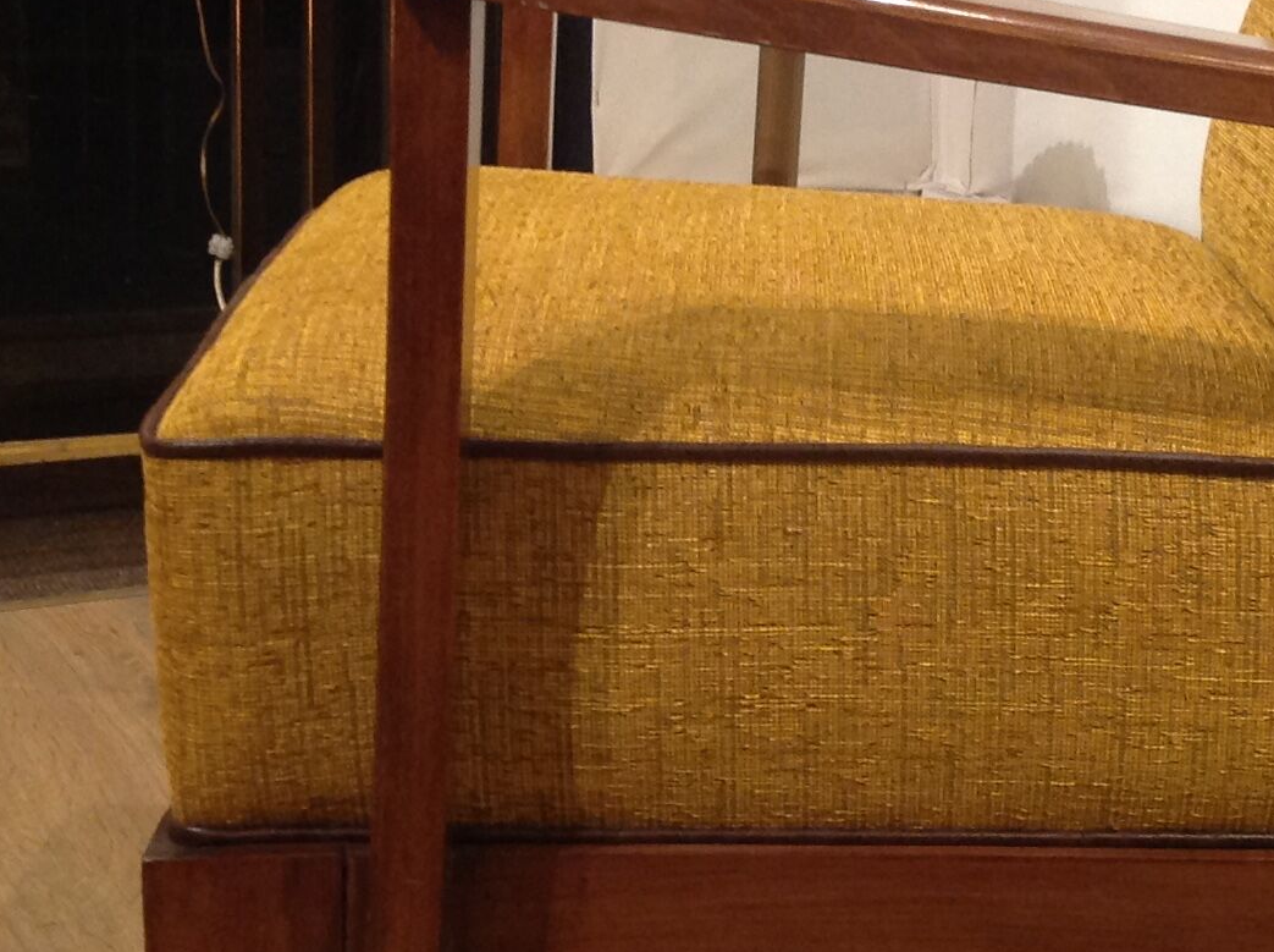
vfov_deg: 16.9
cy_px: 447
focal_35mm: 87
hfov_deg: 22.4
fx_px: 3197
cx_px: 890
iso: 125
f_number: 2.4
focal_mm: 4.28
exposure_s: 1/15
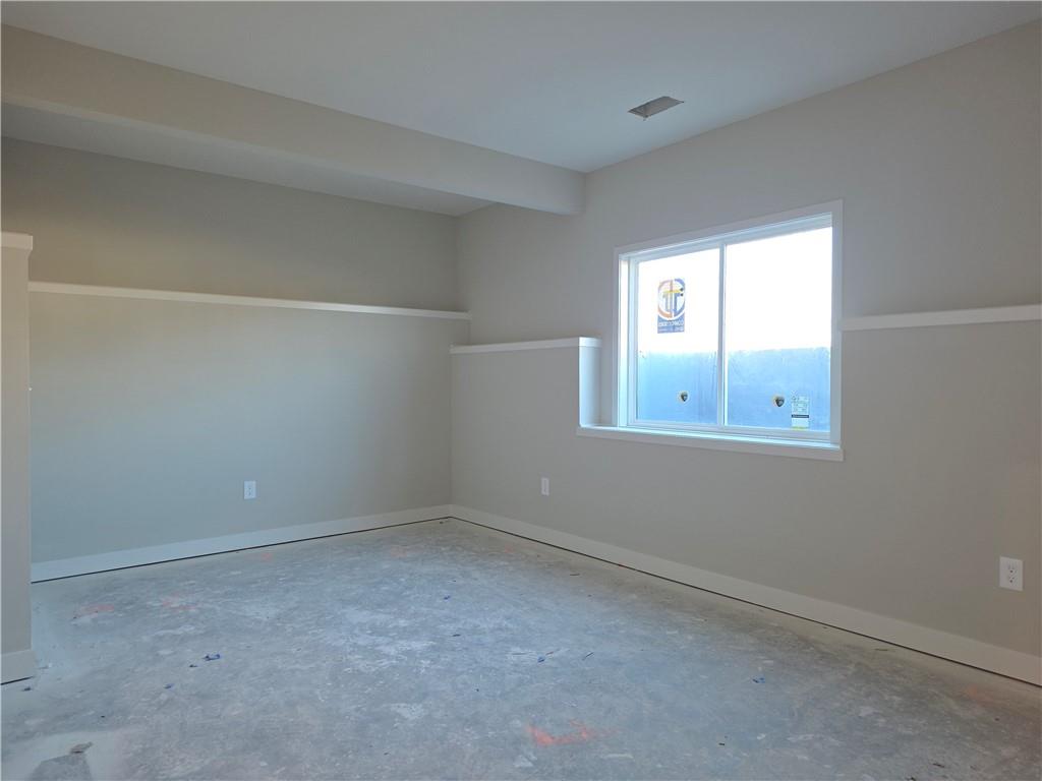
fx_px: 692
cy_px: 390
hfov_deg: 73.9
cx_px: 521
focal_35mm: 23
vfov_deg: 58.9
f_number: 1.7
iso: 80
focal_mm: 6.25
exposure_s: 1/60
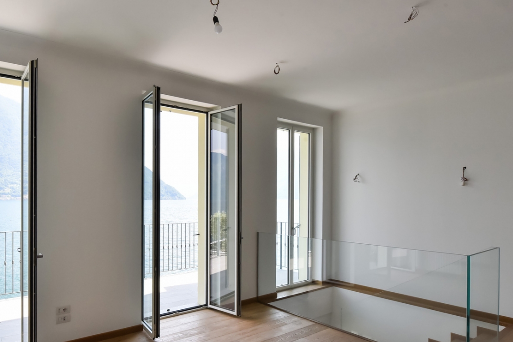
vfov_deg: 57.7
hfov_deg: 80.0
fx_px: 299
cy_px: 238
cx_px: 198
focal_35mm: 21
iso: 900
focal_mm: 15
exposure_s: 1/250
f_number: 11
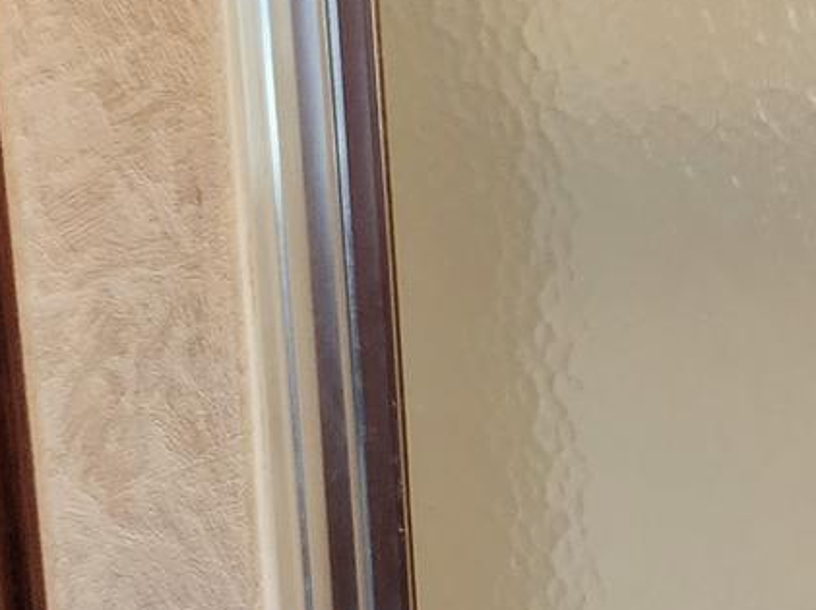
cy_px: 513
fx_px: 2638
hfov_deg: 15.2
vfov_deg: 13.1
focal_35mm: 112
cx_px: 1467
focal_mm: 6.4
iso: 640
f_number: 1.8
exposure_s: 1/120
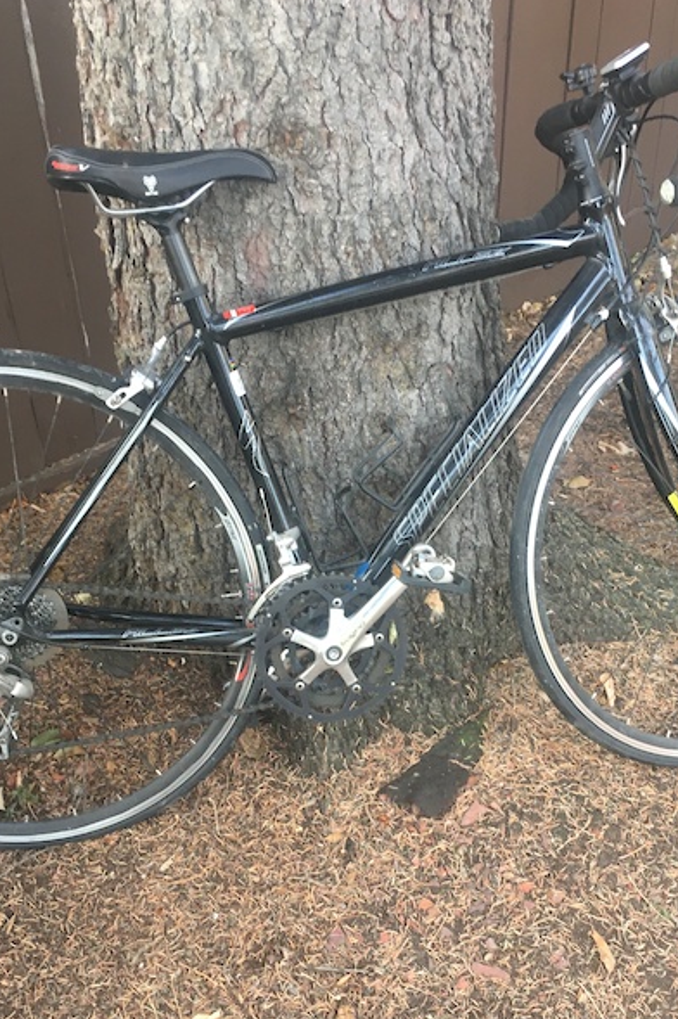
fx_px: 1160
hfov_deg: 32.6
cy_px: 656
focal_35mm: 41
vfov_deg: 46.9
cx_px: 361
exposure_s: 1/30
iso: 64
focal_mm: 4.15
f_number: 2.2
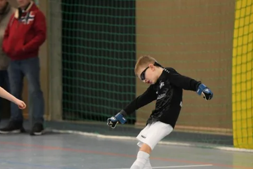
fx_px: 1939
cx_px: 56
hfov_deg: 7.5
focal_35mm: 276
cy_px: 154
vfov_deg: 5.0
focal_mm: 130
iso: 8000
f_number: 2.8
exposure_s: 1/1250
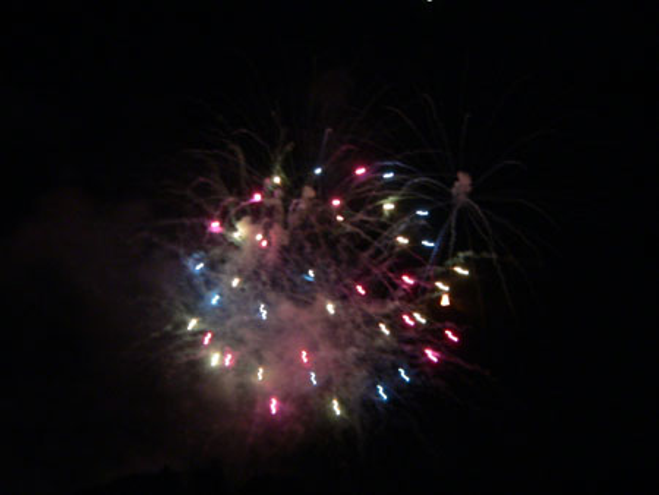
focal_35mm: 222
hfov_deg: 8.9
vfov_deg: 6.7
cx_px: 330
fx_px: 4229
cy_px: 248
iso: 200
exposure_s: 1/4
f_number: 2.8
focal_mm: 37
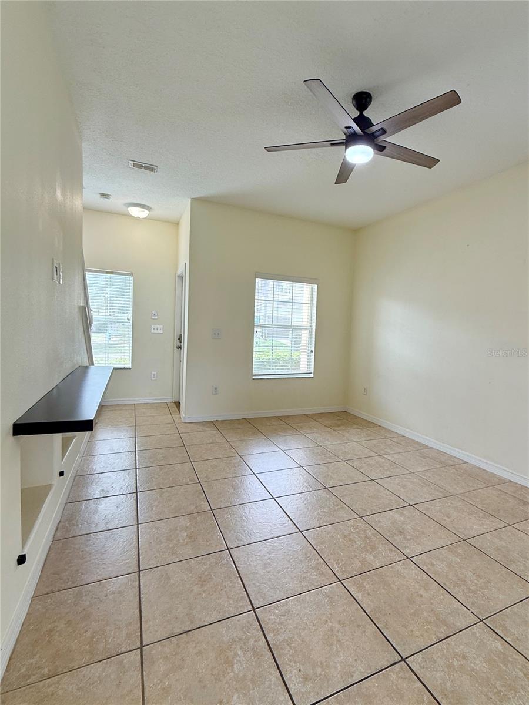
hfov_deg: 85.7
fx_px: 285
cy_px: 352
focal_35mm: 14
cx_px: 264
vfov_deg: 102.1
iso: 80
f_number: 2.2
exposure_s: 1/120
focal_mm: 2.22
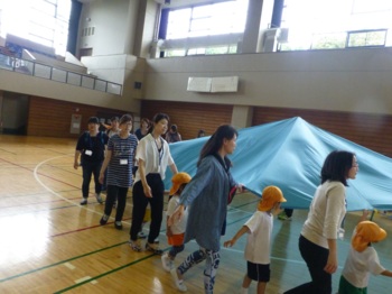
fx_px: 283
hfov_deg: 69.4
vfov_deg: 54.8
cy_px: 147
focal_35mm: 25
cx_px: 196
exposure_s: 1/250
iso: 640
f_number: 3.3
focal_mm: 4.3
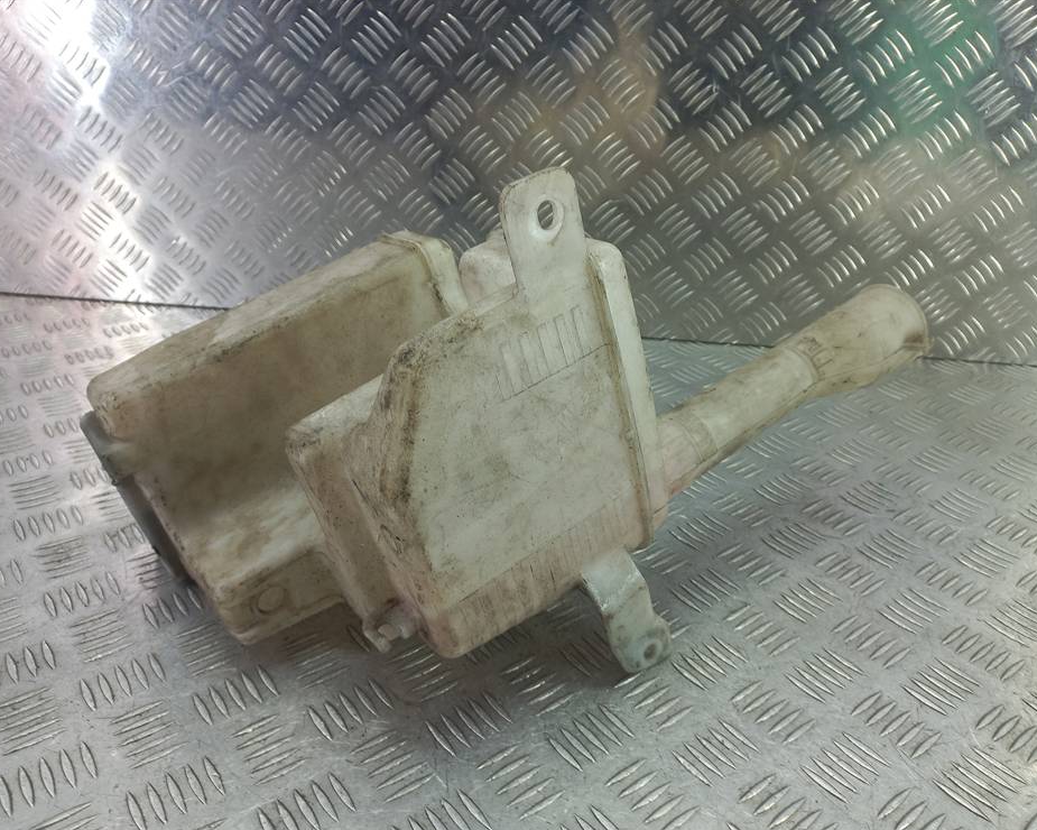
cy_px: 427
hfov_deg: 64.0
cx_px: 547
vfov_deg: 53.2
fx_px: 829
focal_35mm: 27
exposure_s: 1/50
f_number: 1.8
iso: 50
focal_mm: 4.6
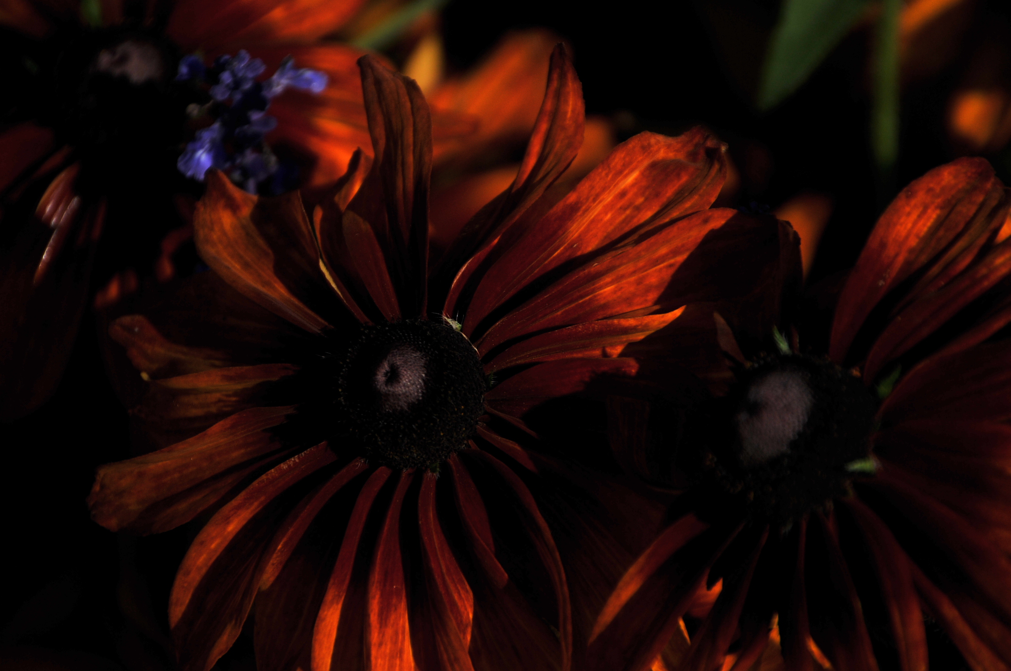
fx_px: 11360
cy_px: 336
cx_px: 506
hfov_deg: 5.1
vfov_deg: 3.4
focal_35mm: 405
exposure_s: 1/4000
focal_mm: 270
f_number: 6.3
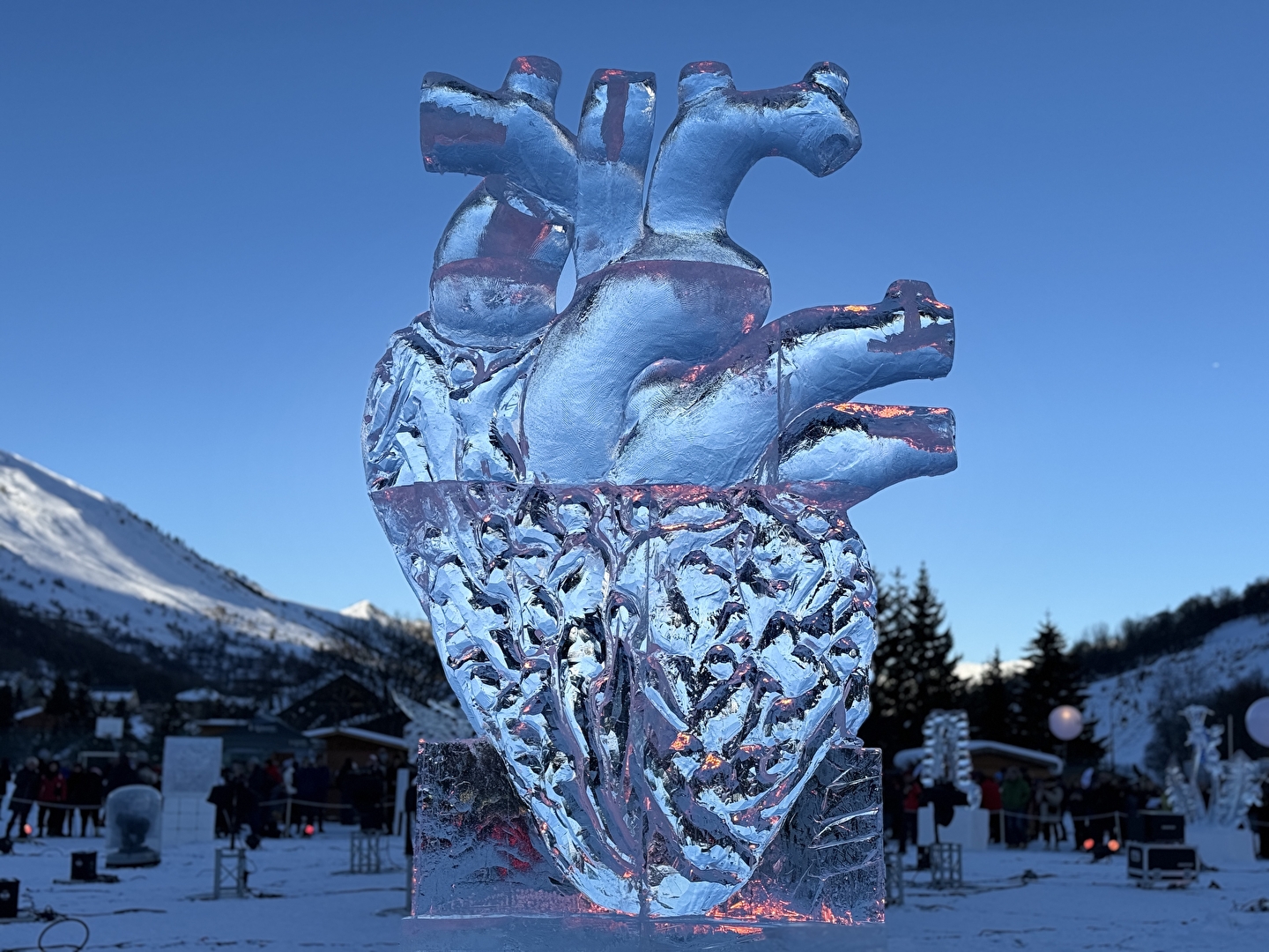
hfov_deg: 39.7
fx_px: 1760
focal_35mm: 48
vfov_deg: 30.3
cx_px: 634
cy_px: 476
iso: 64
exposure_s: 1/4310
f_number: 1.78
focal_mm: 6.86
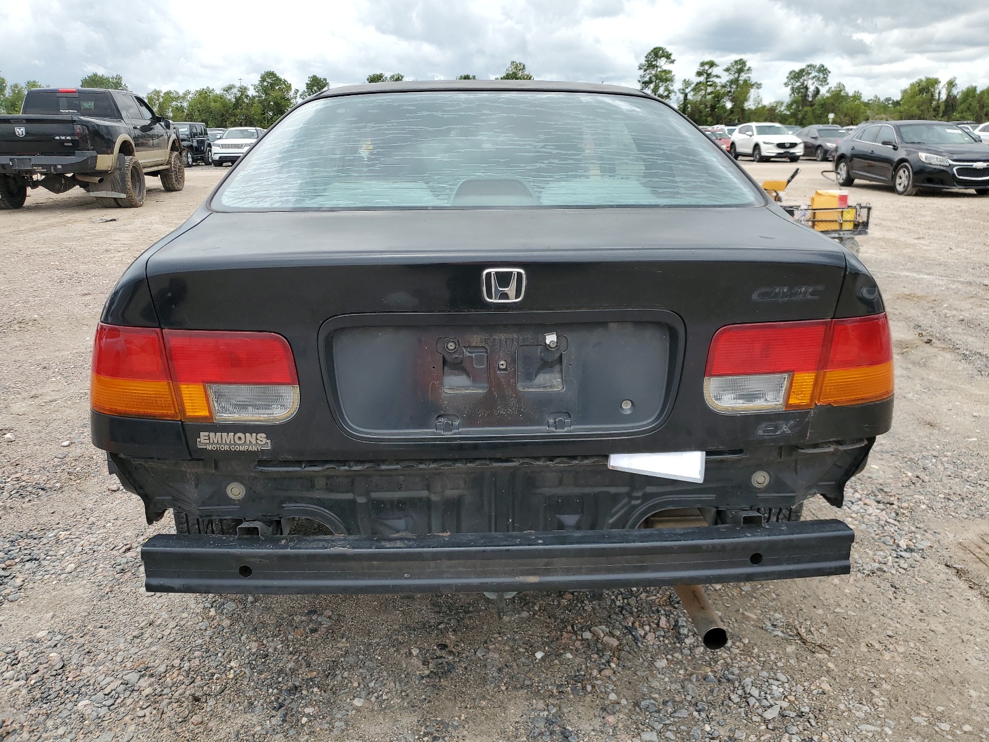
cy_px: 371
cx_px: 494
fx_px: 743
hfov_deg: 67.3
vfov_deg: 53.1
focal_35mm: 26
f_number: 1.5
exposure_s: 1/1667
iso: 50
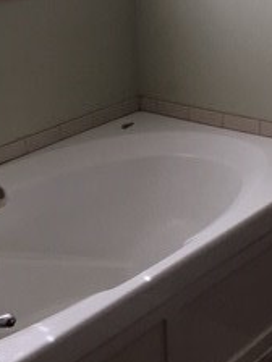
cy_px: 24
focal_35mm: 83
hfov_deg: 17.5
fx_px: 870
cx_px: 238
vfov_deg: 22.9
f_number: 2.2
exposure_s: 1/30
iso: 32
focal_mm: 4.15
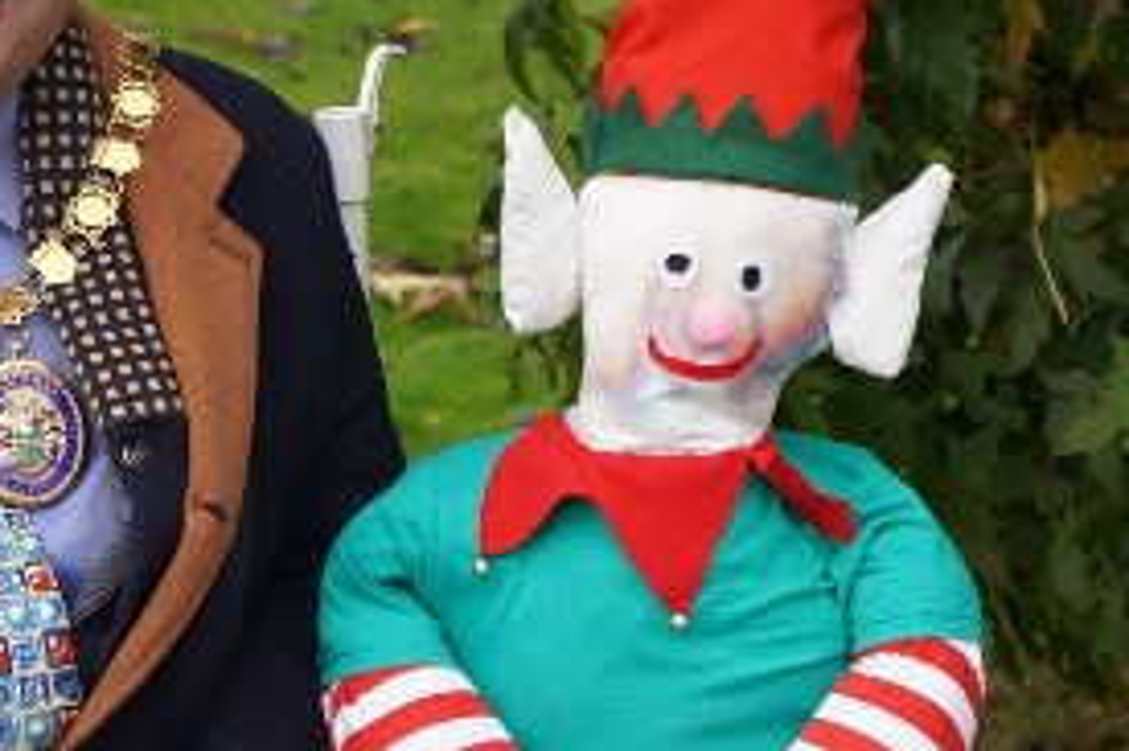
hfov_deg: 12.8
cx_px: 505
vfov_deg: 8.5
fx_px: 5015
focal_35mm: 160
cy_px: 706
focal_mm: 43
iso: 100
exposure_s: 1/160
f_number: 4.5
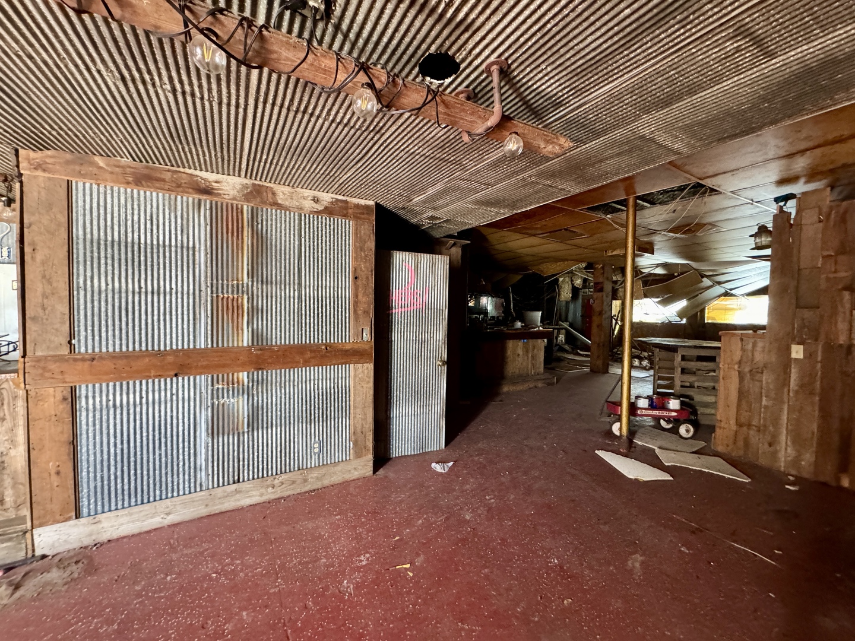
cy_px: 320
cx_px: 428
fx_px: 346
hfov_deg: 102.1
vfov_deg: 85.7
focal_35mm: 14
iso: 1000
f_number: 2.2
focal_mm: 2.22
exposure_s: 1/60
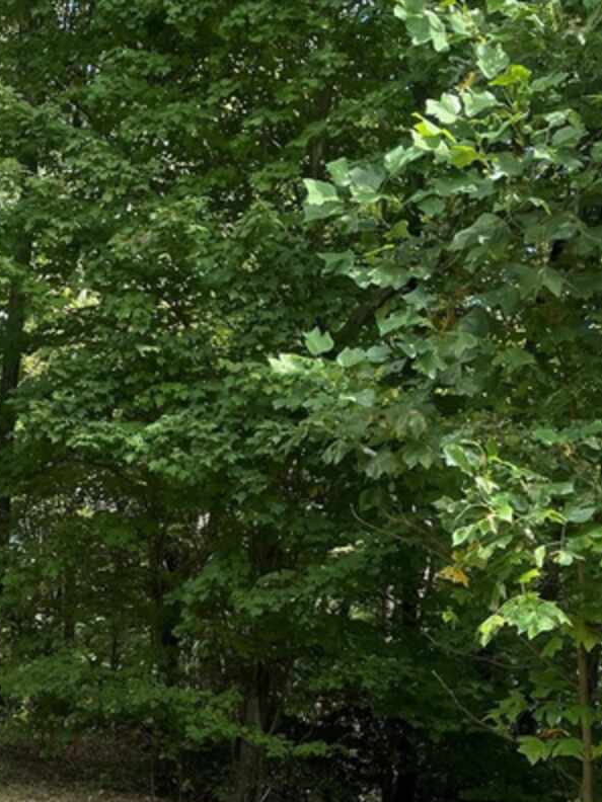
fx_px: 1299
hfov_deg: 24.8
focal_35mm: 56
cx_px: -15
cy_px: 734
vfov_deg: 32.5
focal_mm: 4.2
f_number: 1.6
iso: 32
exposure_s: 1/654
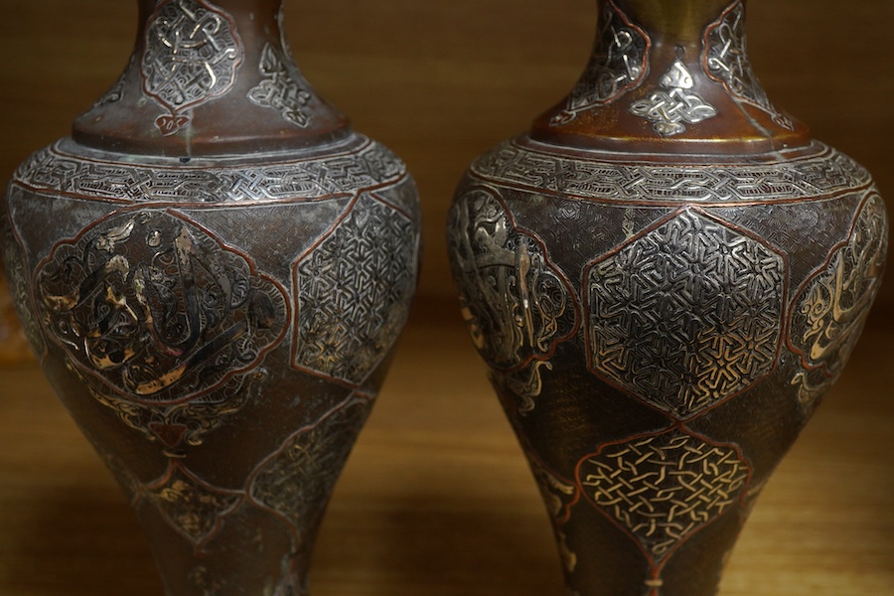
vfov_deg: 29.9
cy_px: 298
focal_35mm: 45
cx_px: 447
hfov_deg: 43.6
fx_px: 1117
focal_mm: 30
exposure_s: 1/125
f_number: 10
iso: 1250
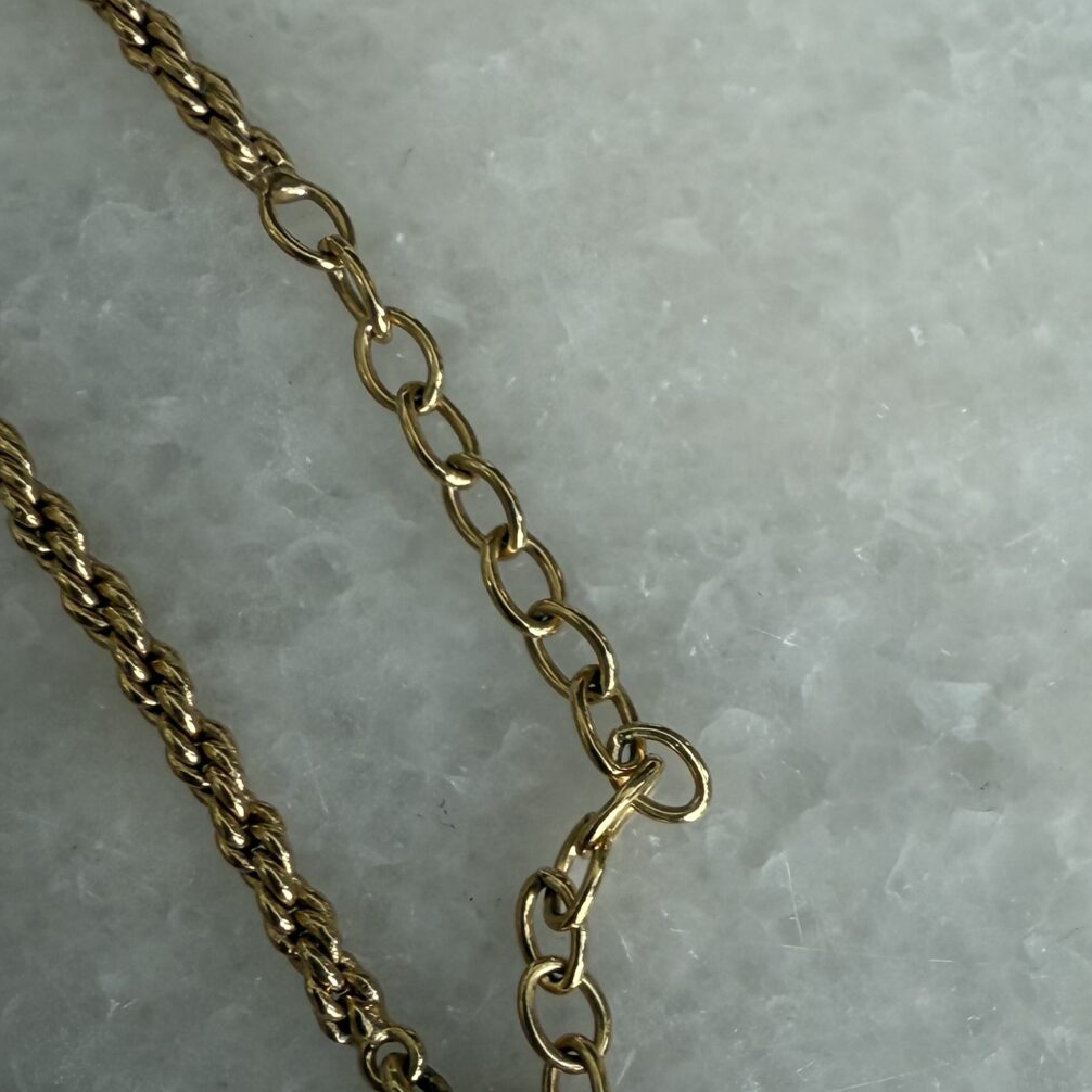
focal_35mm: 54
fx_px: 1927
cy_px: 737
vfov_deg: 31.4
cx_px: 876
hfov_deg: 30.8
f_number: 2.2
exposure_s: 1/127
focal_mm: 2.22
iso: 40
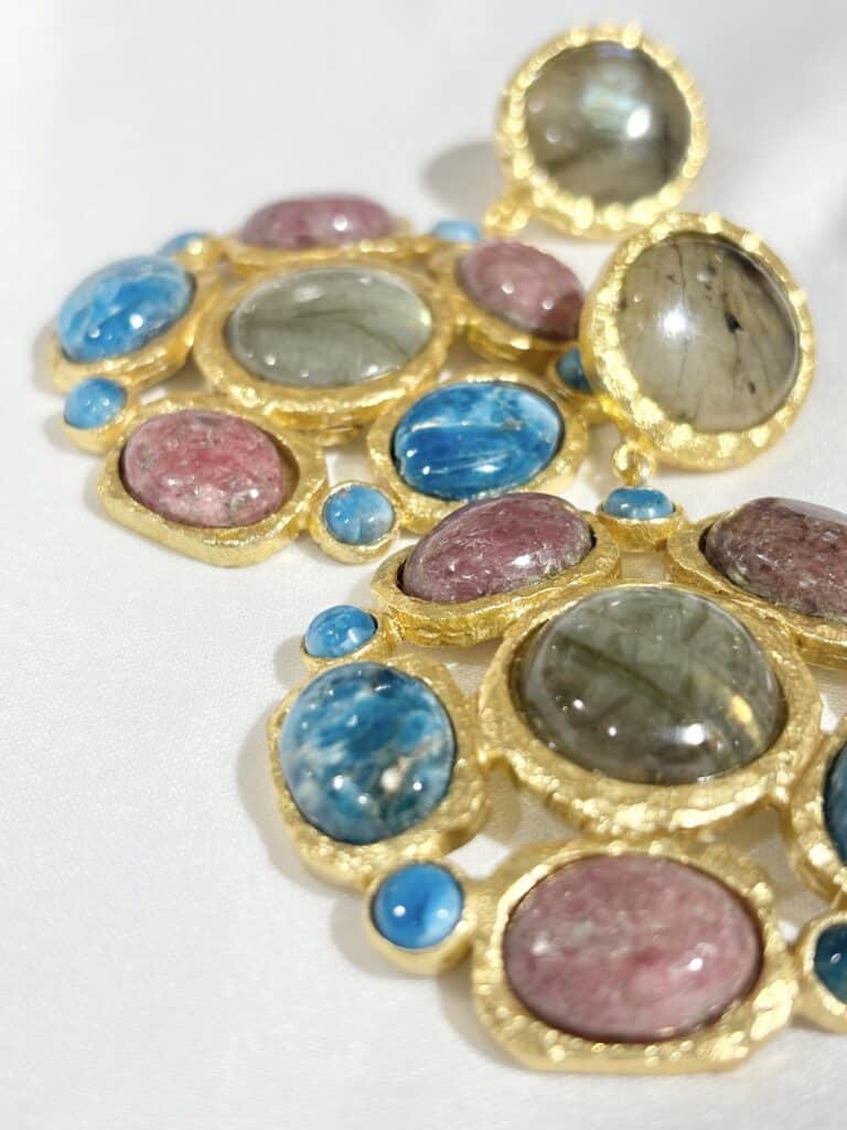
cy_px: 565
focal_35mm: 52
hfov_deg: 28.0
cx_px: 424
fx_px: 1696
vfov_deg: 36.8
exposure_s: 1/100
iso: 32
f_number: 1.6
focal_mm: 5.96
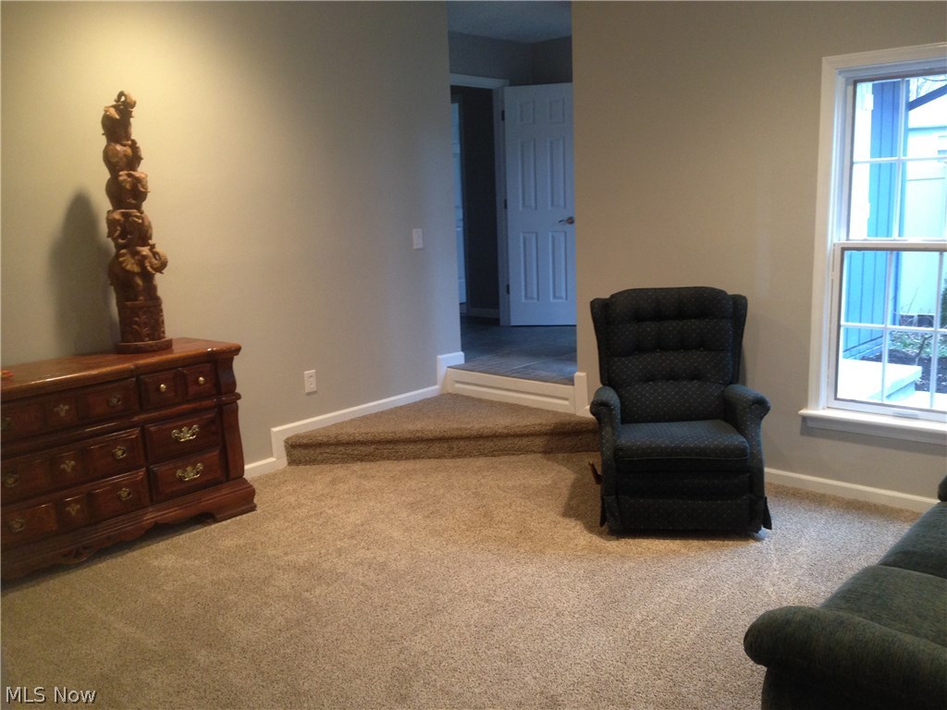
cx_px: 474
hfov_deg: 55.4
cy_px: 355
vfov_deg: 42.9
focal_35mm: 33
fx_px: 903
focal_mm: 4.12
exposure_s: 1/20
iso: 160
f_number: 2.4
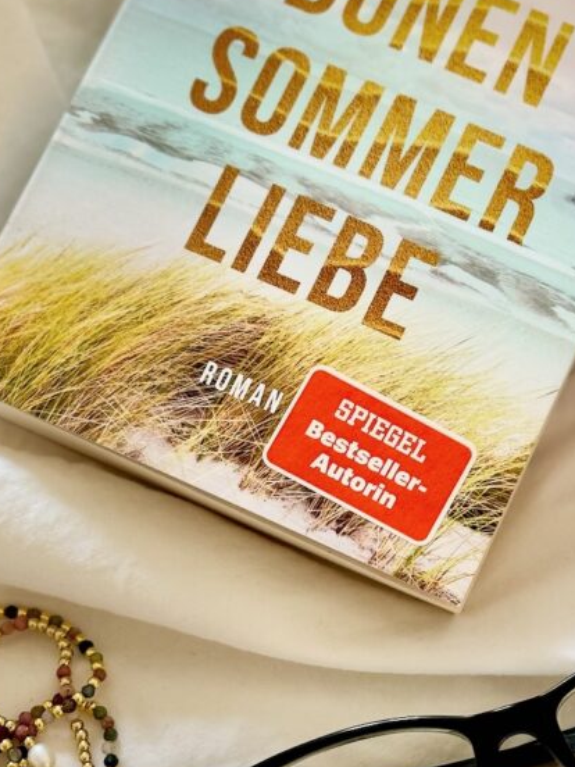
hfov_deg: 16.5
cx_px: 449
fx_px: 1971
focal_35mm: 89
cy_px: 402
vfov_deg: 22.0
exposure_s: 1/60
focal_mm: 6.76
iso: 100
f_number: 1.78
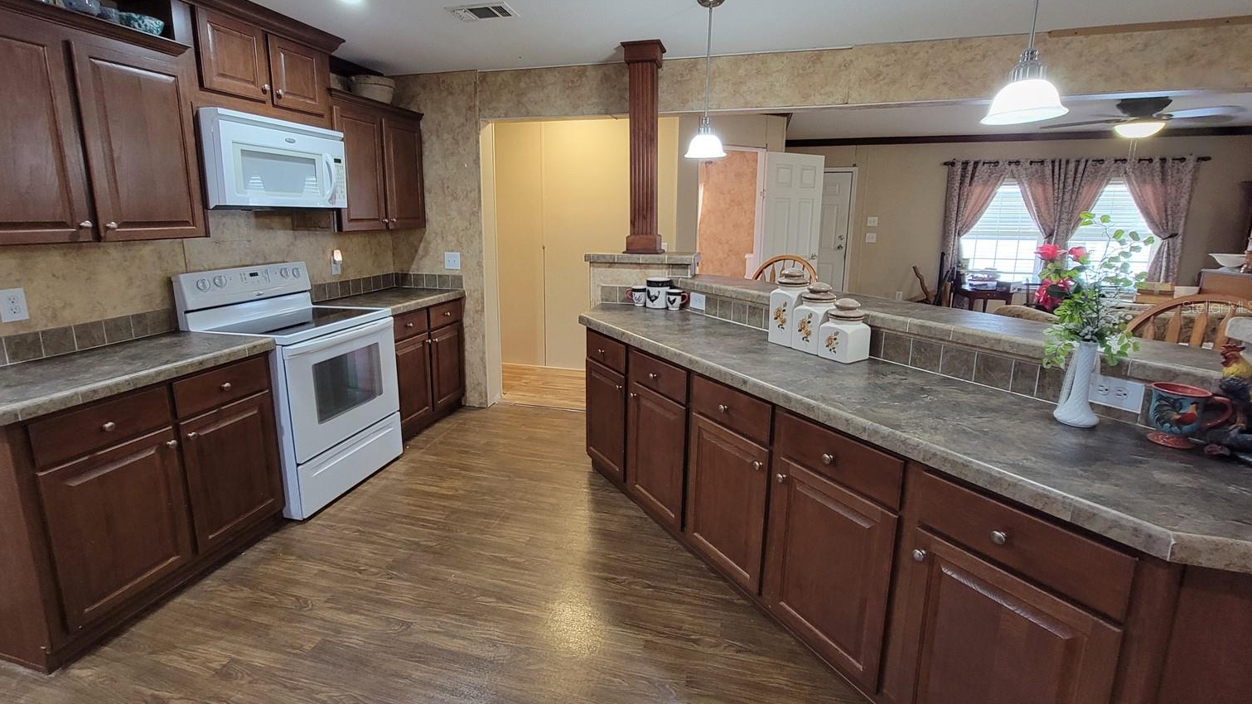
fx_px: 498
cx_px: 597
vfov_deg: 70.2
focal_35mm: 15
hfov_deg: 102.9
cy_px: 306
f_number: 2.2
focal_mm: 2.2
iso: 400
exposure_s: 1/30
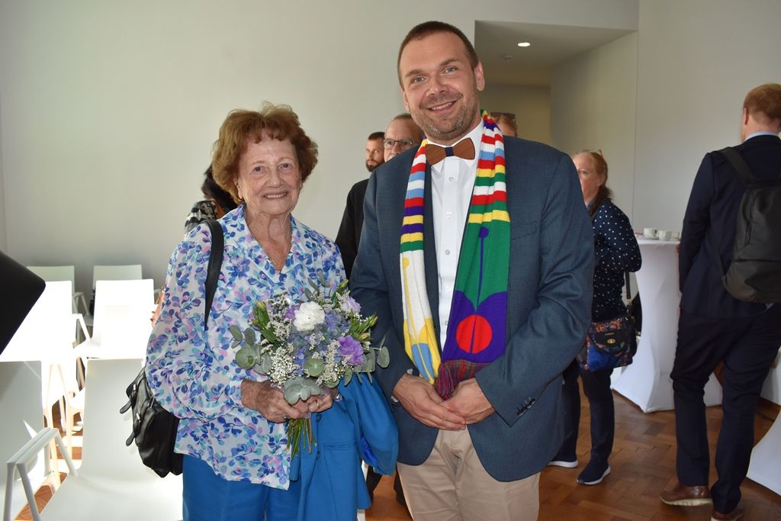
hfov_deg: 61.9
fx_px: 651
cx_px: 390
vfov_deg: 43.6
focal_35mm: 30
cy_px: 260
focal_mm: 20
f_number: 5.6
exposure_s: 1/125
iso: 450
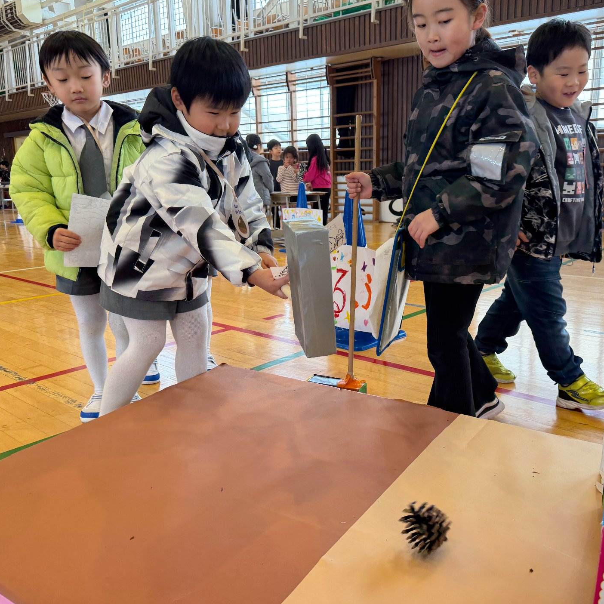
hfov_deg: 55.5
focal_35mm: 29
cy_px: 301
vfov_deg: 55.6
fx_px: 572
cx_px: 329
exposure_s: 1/100
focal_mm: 6.76
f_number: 1.78
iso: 100
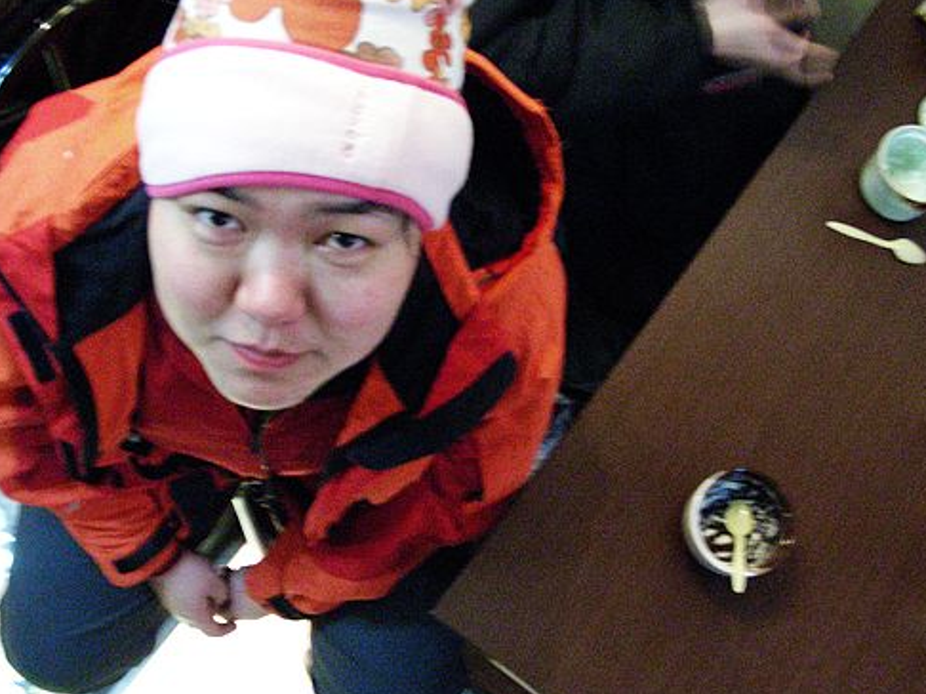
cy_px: 378
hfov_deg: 43.8
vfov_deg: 33.5
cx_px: 427
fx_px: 1150
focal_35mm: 43
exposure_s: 1/6.3
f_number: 3.5
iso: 800
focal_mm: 6.3
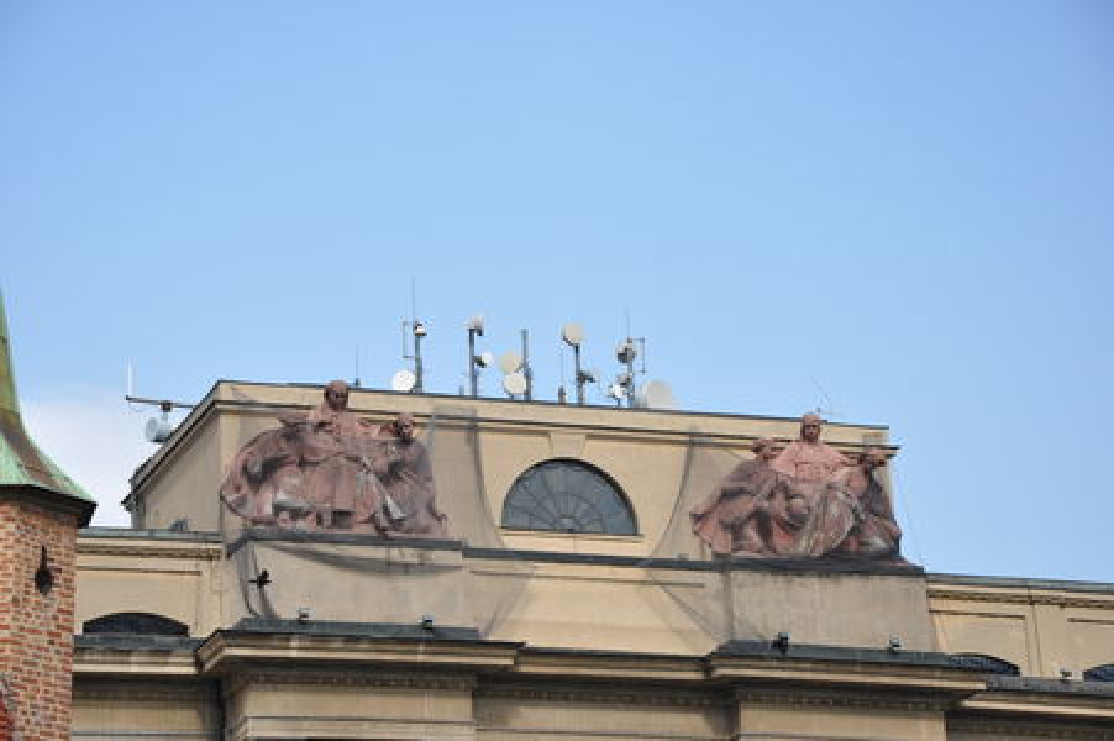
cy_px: 370
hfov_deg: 17.1
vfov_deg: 11.4
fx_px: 3711
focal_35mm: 120
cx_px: 557
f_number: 9
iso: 200
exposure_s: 1/320
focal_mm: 80
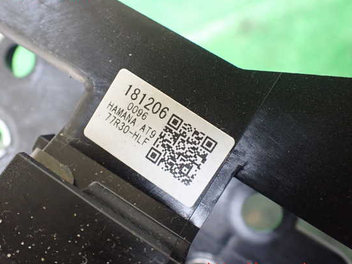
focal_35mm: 33
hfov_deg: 55.3
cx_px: 160
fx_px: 336
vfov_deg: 43.0
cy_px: 132
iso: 800
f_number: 2.3
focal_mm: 5.4
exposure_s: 1/60
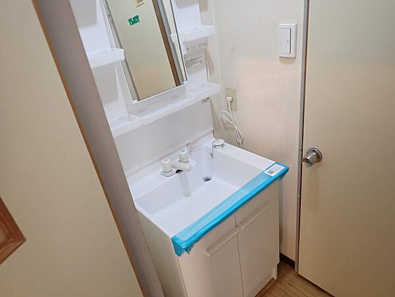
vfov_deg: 54.9
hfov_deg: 69.4
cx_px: 198
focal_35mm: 25
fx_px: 285
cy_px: 148
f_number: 2
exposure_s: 1/30
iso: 250
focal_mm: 4.5
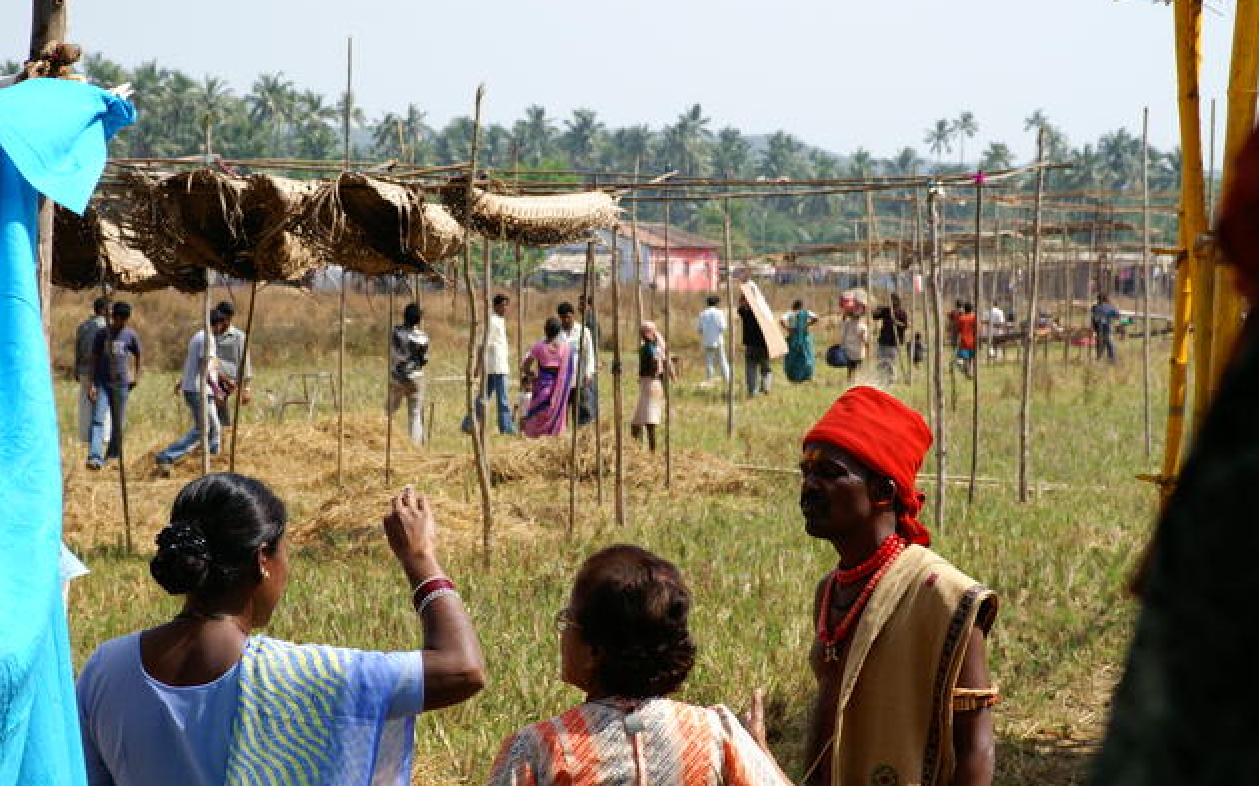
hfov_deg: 17.9
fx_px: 3998
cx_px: 622
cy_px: 400
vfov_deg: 11.2
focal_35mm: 117
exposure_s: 1/400
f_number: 9
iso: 200
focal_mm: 75
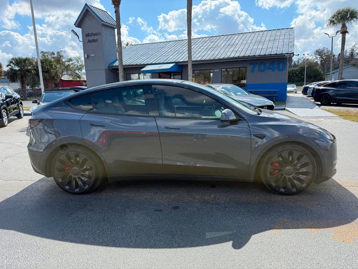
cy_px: 134
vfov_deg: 56.8
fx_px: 248
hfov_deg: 71.6
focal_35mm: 24
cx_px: 179
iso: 100
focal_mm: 6.76
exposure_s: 1/3279
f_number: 1.78
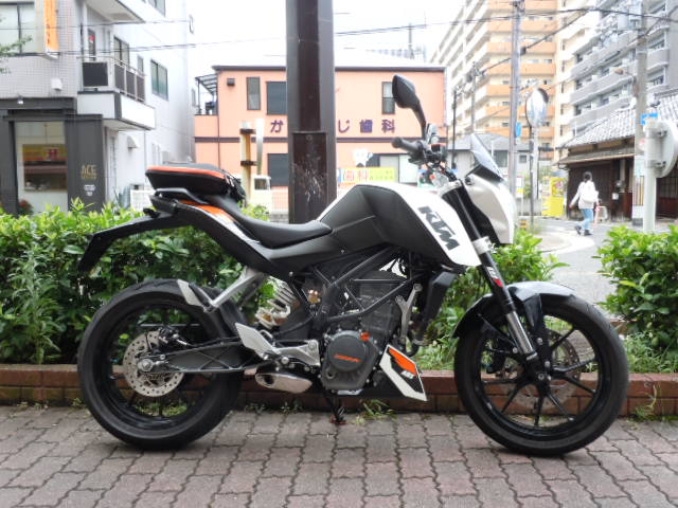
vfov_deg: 49.7
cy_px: 254
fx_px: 548
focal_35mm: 28
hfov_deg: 63.4
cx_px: 339
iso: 100
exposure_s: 1/125
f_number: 3.7
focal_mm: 5
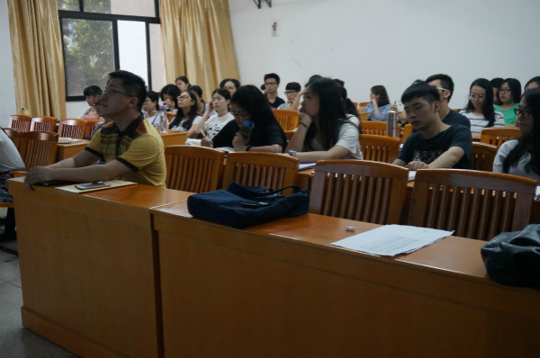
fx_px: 607
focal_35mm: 40
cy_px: 179
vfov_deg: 32.9
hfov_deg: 48.0
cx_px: 270
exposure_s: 1/80
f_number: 5
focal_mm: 27
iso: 3200
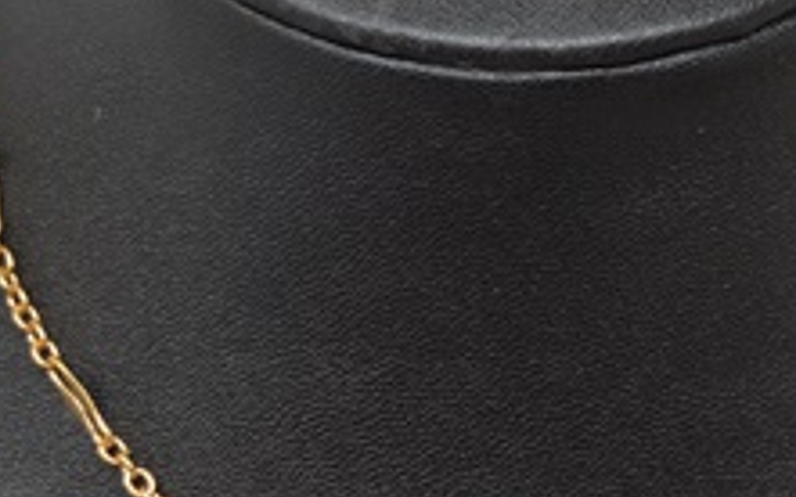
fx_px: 2611
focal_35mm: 120
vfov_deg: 10.9
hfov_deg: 16.9
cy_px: 245
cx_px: 800
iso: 450
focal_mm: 29
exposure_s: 1/60
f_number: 4.5
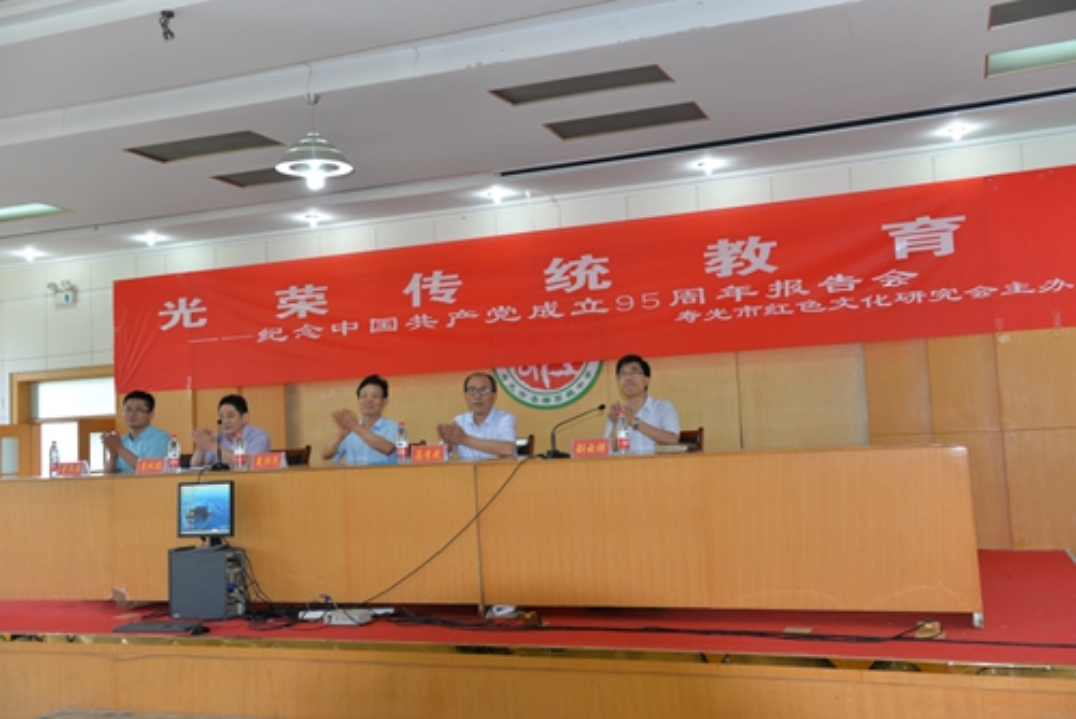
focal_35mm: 35
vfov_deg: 37.9
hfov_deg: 54.4
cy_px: 360
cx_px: 538
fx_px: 1047
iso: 800
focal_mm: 35
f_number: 5
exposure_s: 1/60
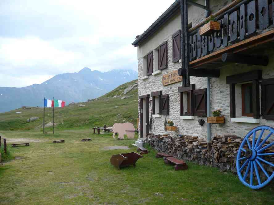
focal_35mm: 35
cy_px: 102
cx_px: 137
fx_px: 277
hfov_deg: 52.6
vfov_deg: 40.7
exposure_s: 1/200
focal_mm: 5.8
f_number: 2.8
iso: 100
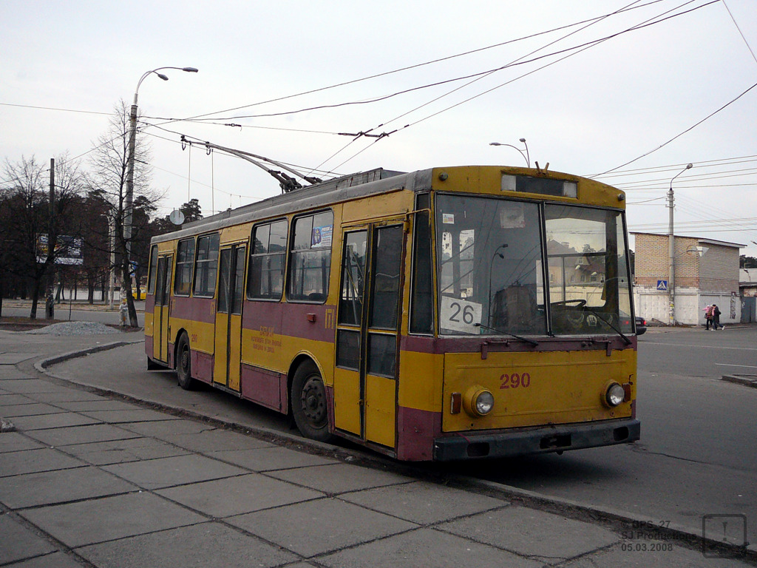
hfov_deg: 52.6
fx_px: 765
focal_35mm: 35
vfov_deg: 40.7
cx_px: 378
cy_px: 284
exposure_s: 1/400
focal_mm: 5.2
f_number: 2.8
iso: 200
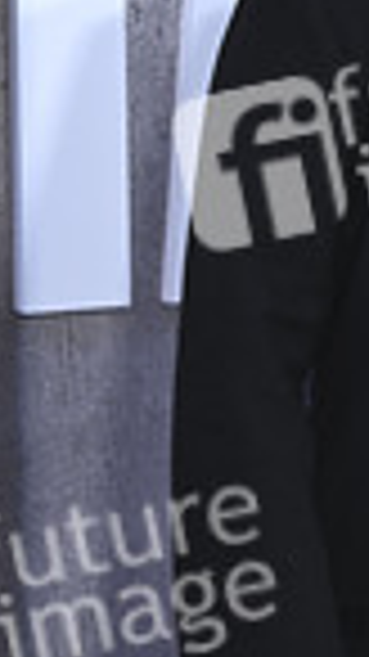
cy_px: 369
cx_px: 536
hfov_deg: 4.4
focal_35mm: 276
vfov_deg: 7.8
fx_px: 4806
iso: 800
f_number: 6.3
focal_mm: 96
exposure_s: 1/250
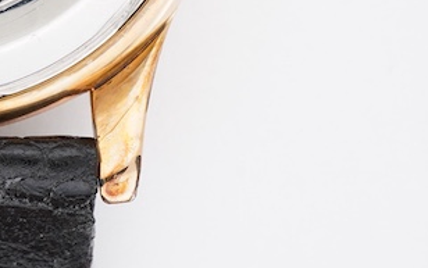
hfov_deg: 15.0
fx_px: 1564
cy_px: -85
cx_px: -94
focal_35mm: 134
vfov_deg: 9.6
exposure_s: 1/125
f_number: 22
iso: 250
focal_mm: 30
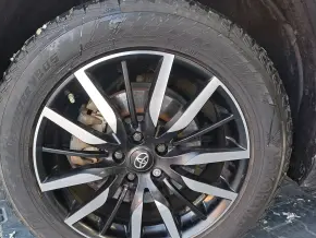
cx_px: 134
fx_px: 283
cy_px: 146
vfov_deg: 45.2
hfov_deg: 58.0
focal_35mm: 31
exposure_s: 1/50
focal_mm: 4.65
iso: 250
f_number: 1.8
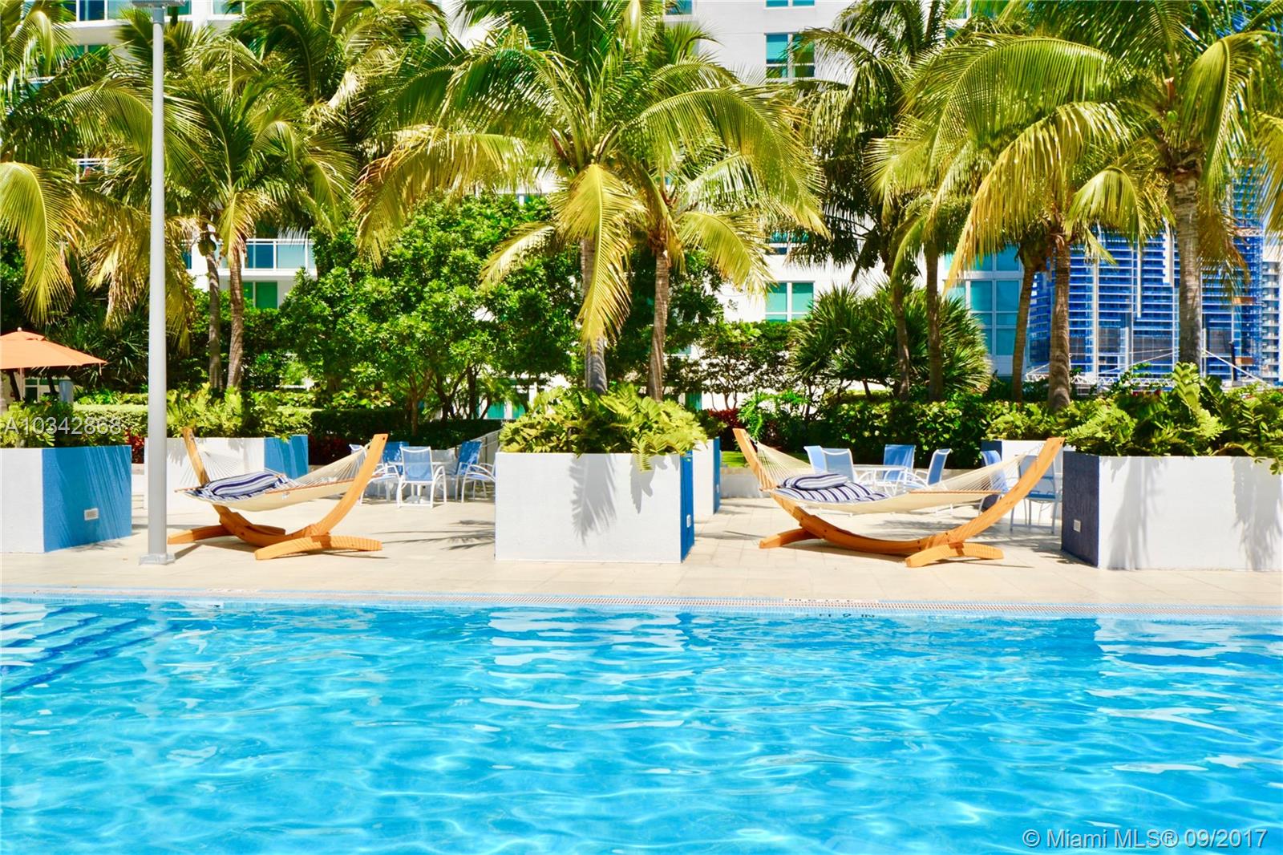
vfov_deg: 36.9
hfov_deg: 53.1
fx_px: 1283
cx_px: 642
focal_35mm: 36
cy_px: 428
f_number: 10
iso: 100
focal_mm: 24
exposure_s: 1/200
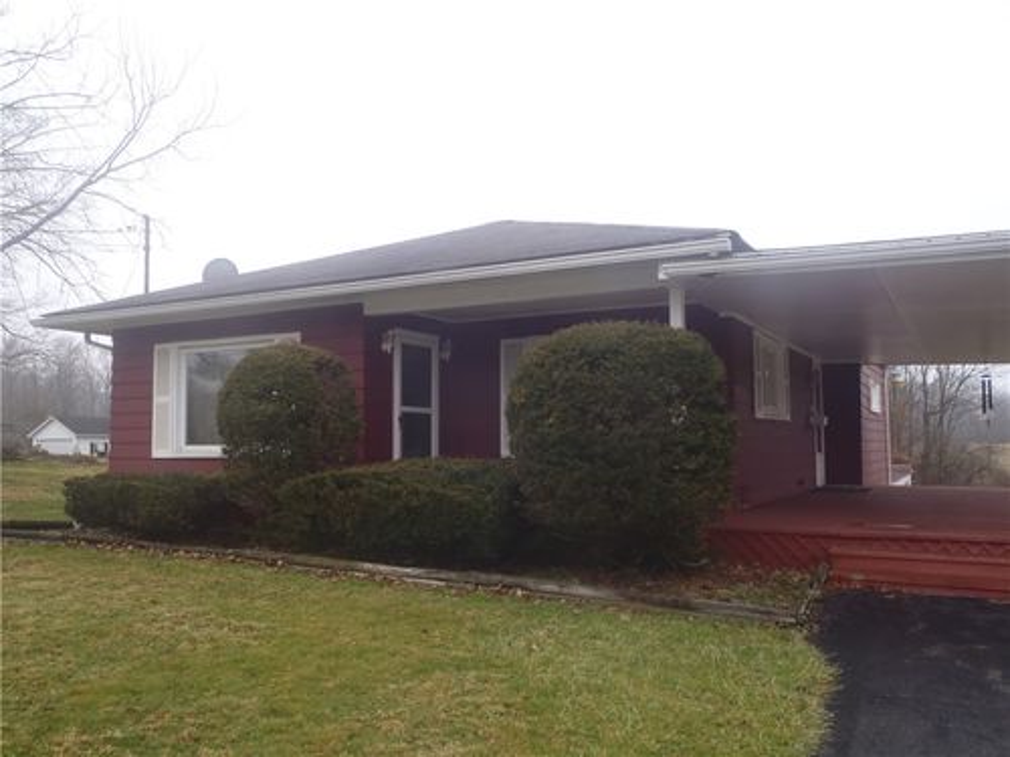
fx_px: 817
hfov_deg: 63.4
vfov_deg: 49.7
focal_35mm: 28
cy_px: 378
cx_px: 505
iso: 80
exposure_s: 1/30
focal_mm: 5
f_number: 3.9
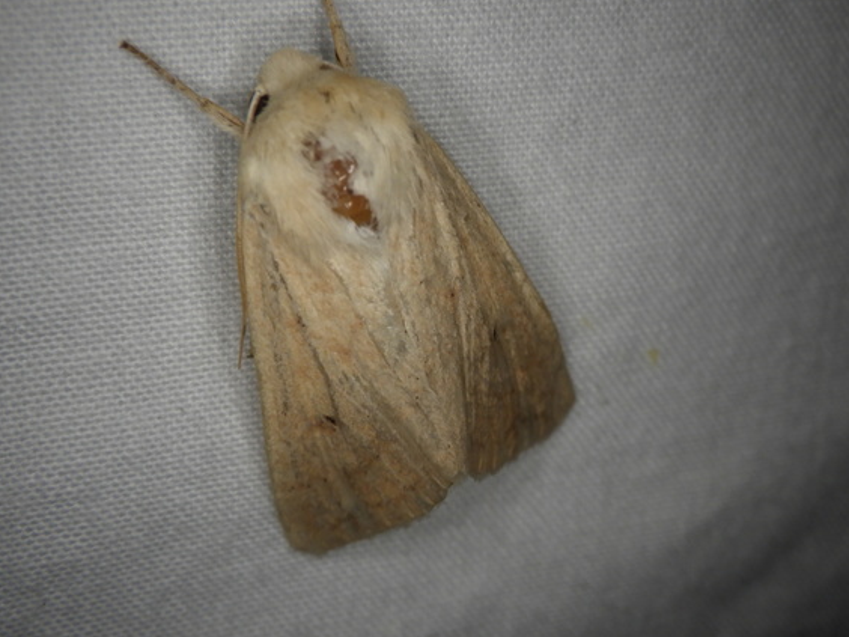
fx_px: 1447
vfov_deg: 24.8
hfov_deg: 32.7
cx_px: 449
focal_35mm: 59
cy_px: 331
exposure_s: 1/640
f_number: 5
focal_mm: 7.5
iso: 125
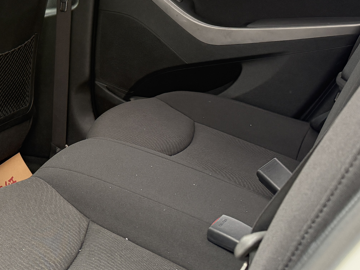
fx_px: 707
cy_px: -8
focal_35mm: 68
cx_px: -7
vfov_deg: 20.8
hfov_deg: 26.9
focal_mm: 6.76
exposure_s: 1/109
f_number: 1.78
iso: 200
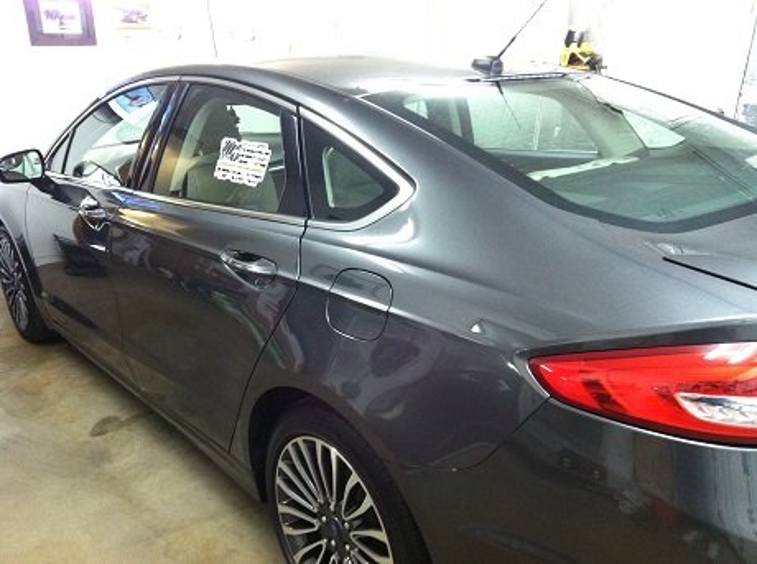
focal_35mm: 35
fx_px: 764
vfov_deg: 40.6
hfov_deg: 52.7
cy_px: 282
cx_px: 378
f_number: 2.8
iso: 250
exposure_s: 1/15
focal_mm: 3.85
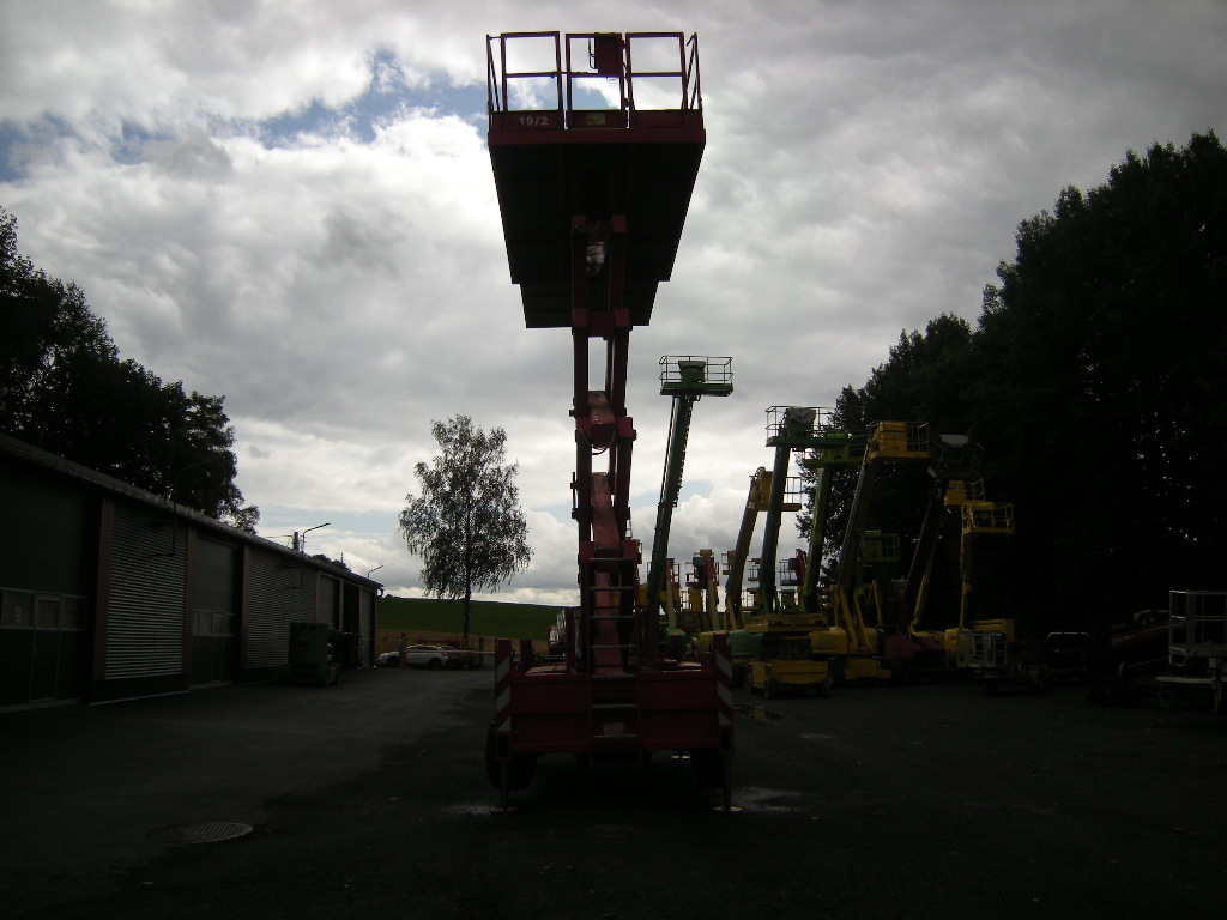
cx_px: 614
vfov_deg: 49.7
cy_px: 460
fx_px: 992
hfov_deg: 63.4
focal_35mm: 28
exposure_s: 1/423
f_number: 5.6
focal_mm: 4.7
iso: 64
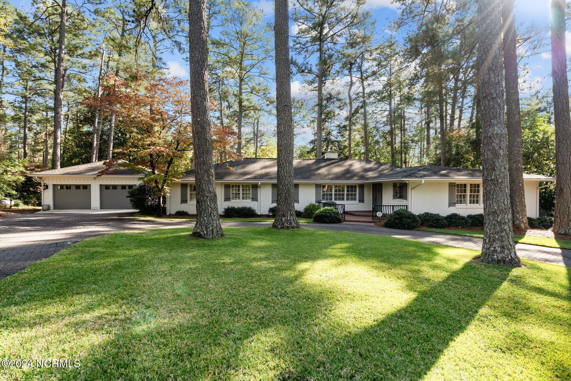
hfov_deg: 96.7
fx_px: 254
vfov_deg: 73.7
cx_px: 286
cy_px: 190
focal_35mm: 16
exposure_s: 1/125
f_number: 8
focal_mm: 16
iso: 400
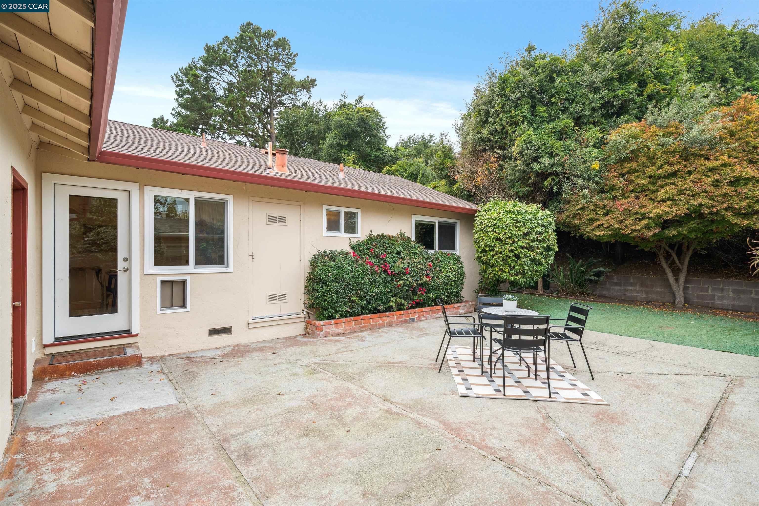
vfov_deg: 73.8
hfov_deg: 96.7
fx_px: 337
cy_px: 253
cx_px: 380
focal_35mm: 16
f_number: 7.1
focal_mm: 16
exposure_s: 1/160
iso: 400
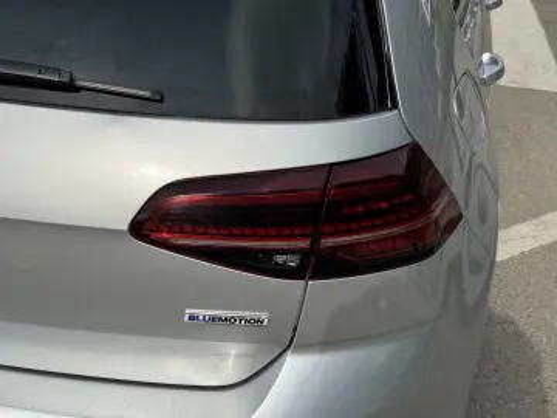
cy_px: 209
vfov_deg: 30.3
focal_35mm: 48
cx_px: 278
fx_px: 772
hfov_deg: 39.7
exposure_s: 1/3817
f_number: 1.78
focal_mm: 6.76
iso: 64
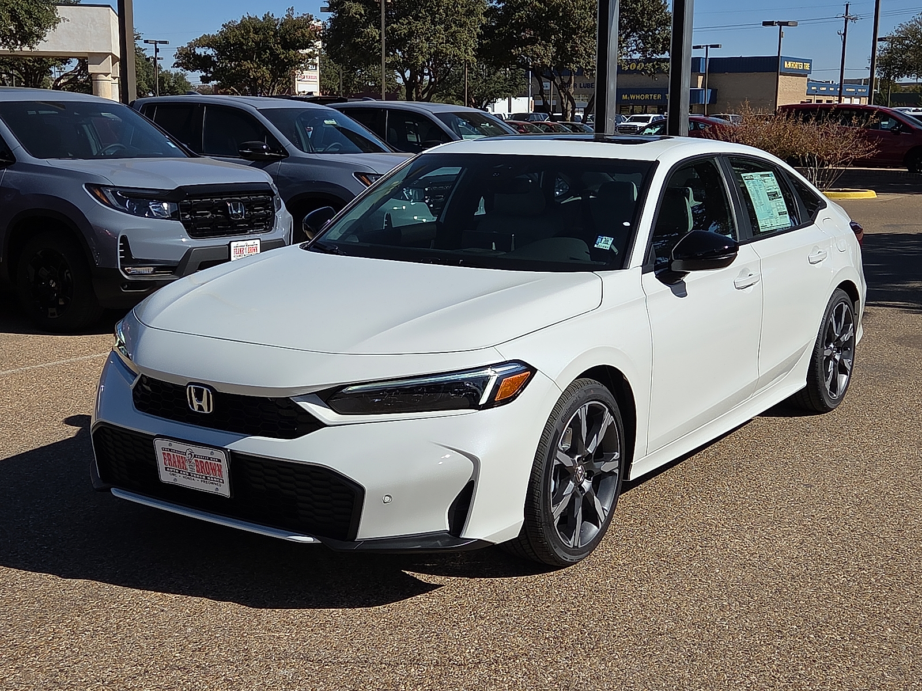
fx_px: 1252
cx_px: 461
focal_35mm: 47
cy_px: 346
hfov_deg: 40.4
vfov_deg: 30.9
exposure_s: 1/10000
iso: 66
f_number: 1.8
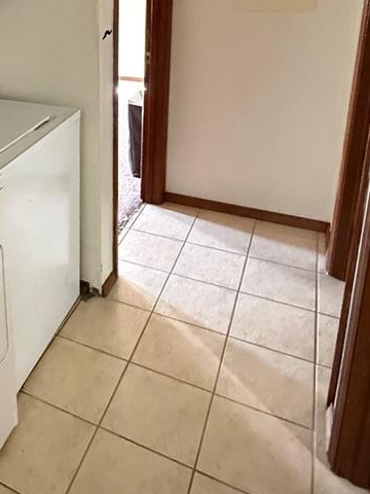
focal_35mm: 35
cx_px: 31
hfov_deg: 37.8
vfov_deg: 49.8
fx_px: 499
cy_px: 106
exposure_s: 1/60
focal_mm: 2.22
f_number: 2.2
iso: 1000
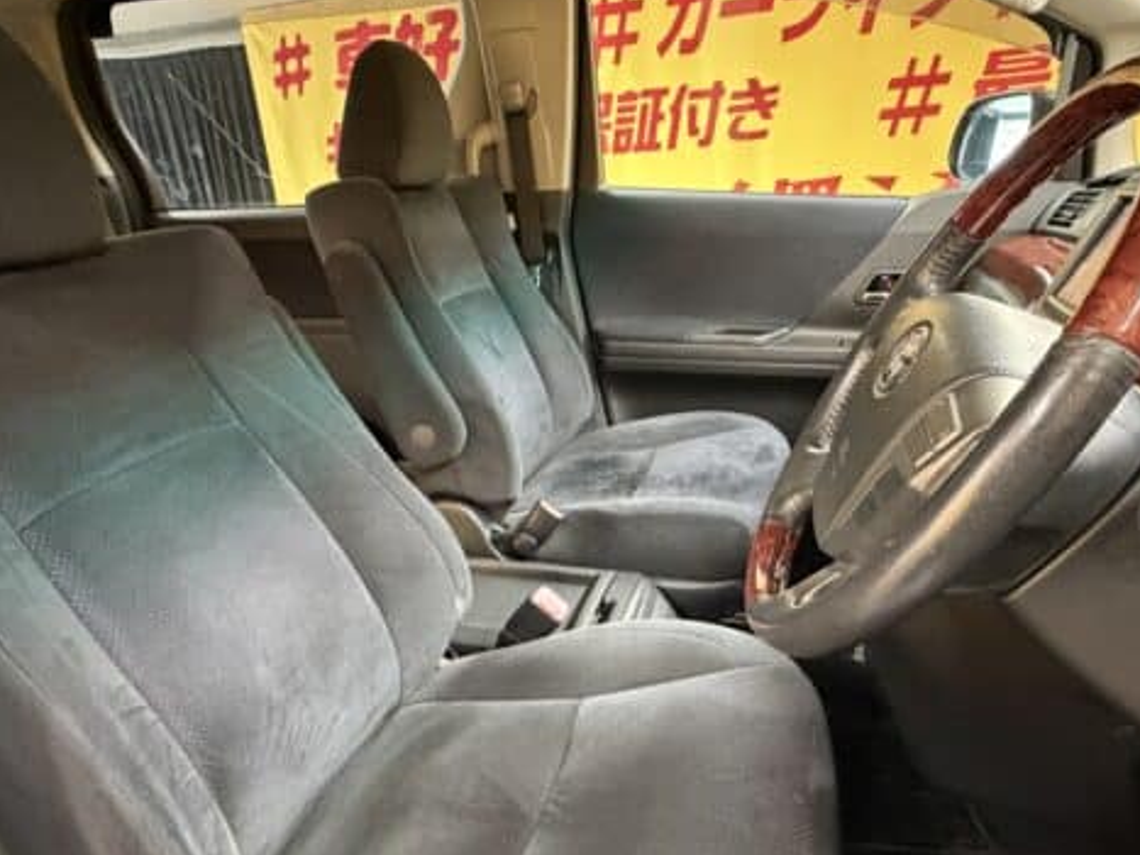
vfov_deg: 56.1
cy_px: 540
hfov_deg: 71.6
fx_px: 790
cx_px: 539
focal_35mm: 24
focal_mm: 2.22
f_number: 2.2
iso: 1000
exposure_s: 1/33
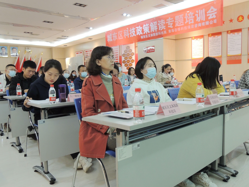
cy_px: 94
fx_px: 216
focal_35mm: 30
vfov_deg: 46.8
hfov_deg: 60.0
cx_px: 124
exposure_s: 1/25
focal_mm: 5.3
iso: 400
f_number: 3.1
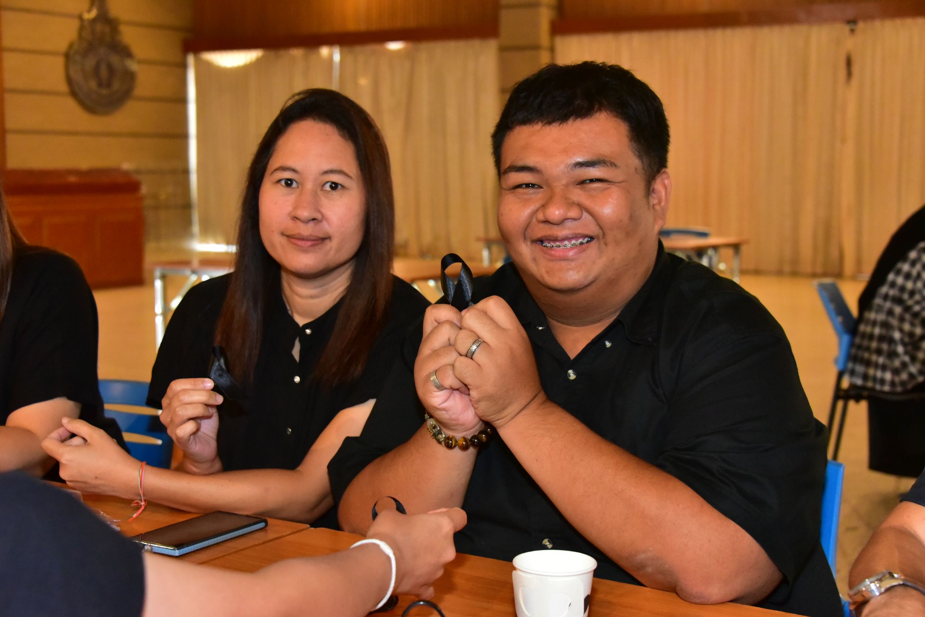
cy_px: 308
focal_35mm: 55
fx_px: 1414
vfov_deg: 24.6
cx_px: 462
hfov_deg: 36.2
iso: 8000
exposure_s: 1/100
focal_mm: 55
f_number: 6.3
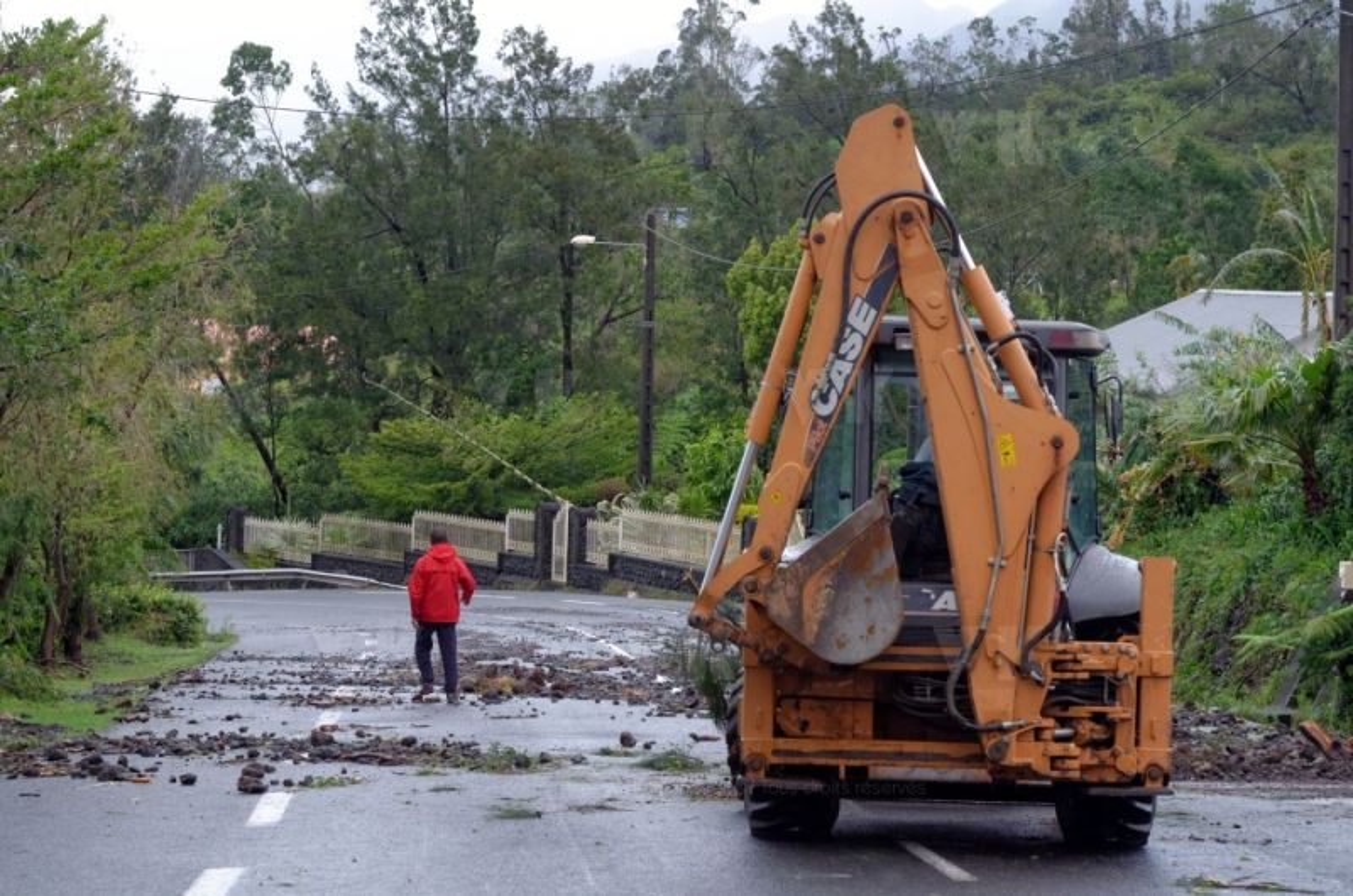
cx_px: 676
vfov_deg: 13.0
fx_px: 3938
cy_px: 448
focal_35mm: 105
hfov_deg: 19.5
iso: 1000
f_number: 9
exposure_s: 1/200
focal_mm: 70
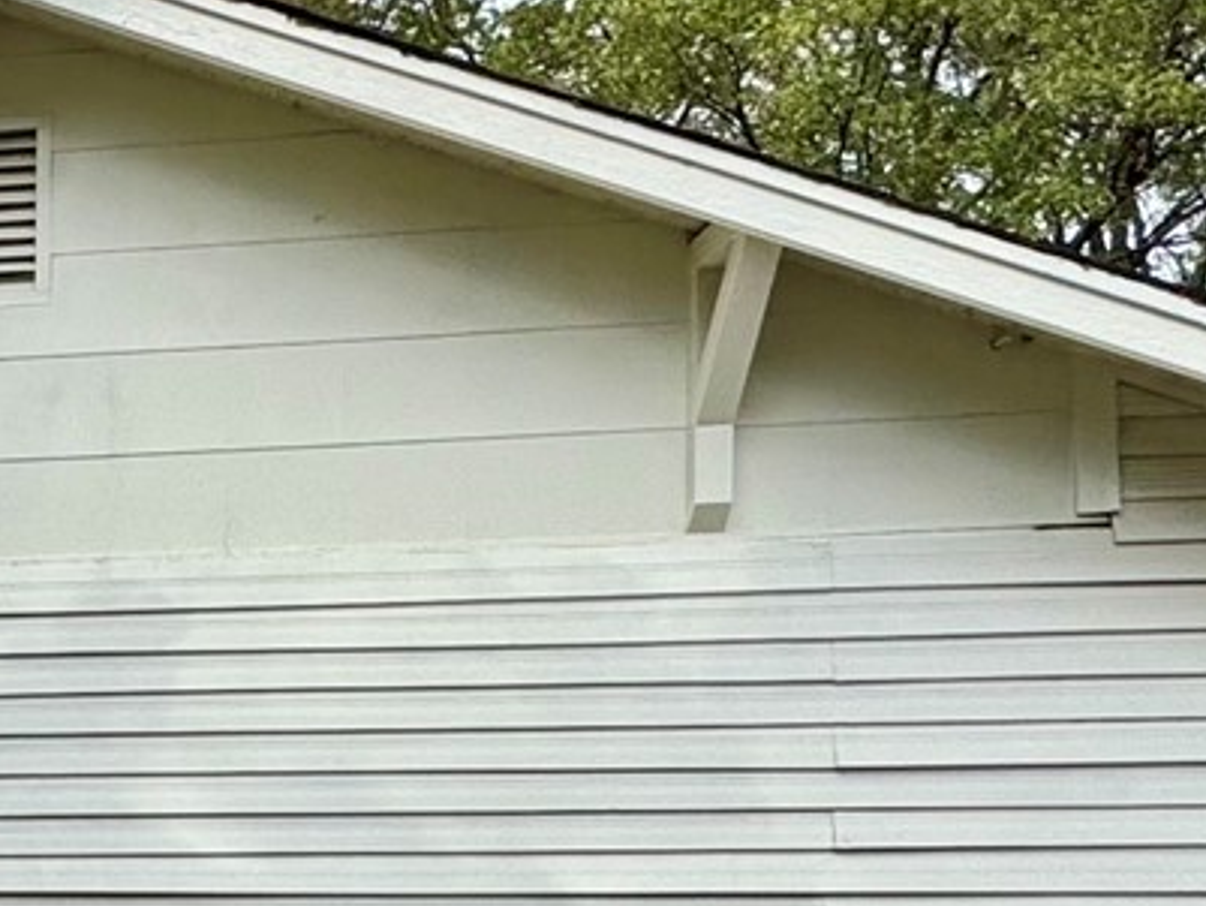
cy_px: 969
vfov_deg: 21.0
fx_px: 2335
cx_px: -608
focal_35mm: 67
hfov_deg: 23.3
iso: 40
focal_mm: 2.22
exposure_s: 1/779
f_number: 2.2
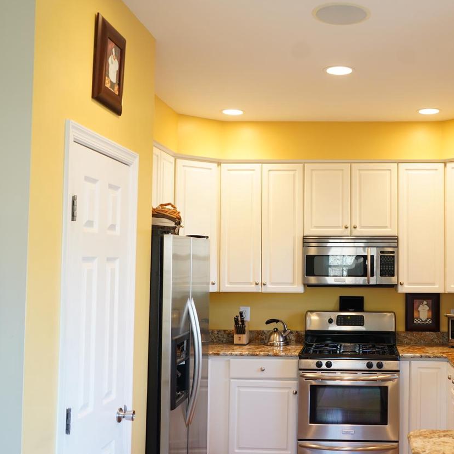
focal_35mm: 43
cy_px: 237
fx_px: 638
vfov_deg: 39.2
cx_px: 342
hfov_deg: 38.1
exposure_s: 1/30
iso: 500
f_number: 3.5
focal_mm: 29
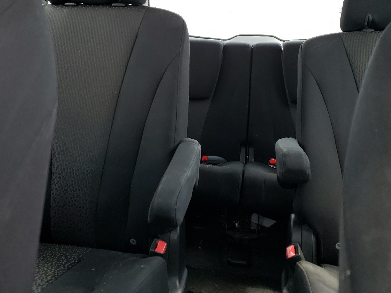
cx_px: 186
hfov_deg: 47.9
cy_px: 85
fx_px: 440
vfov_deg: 36.2
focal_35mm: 39
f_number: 1.5
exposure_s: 1/120
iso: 57
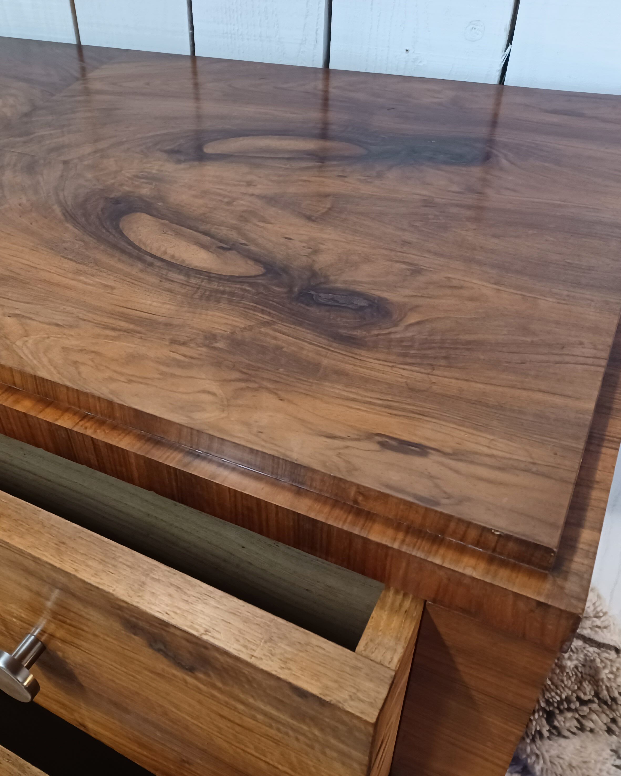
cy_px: 387
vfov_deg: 54.2
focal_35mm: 33
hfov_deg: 43.5
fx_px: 758
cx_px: 177
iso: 500
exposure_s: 1/24
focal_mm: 4.6
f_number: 1.8
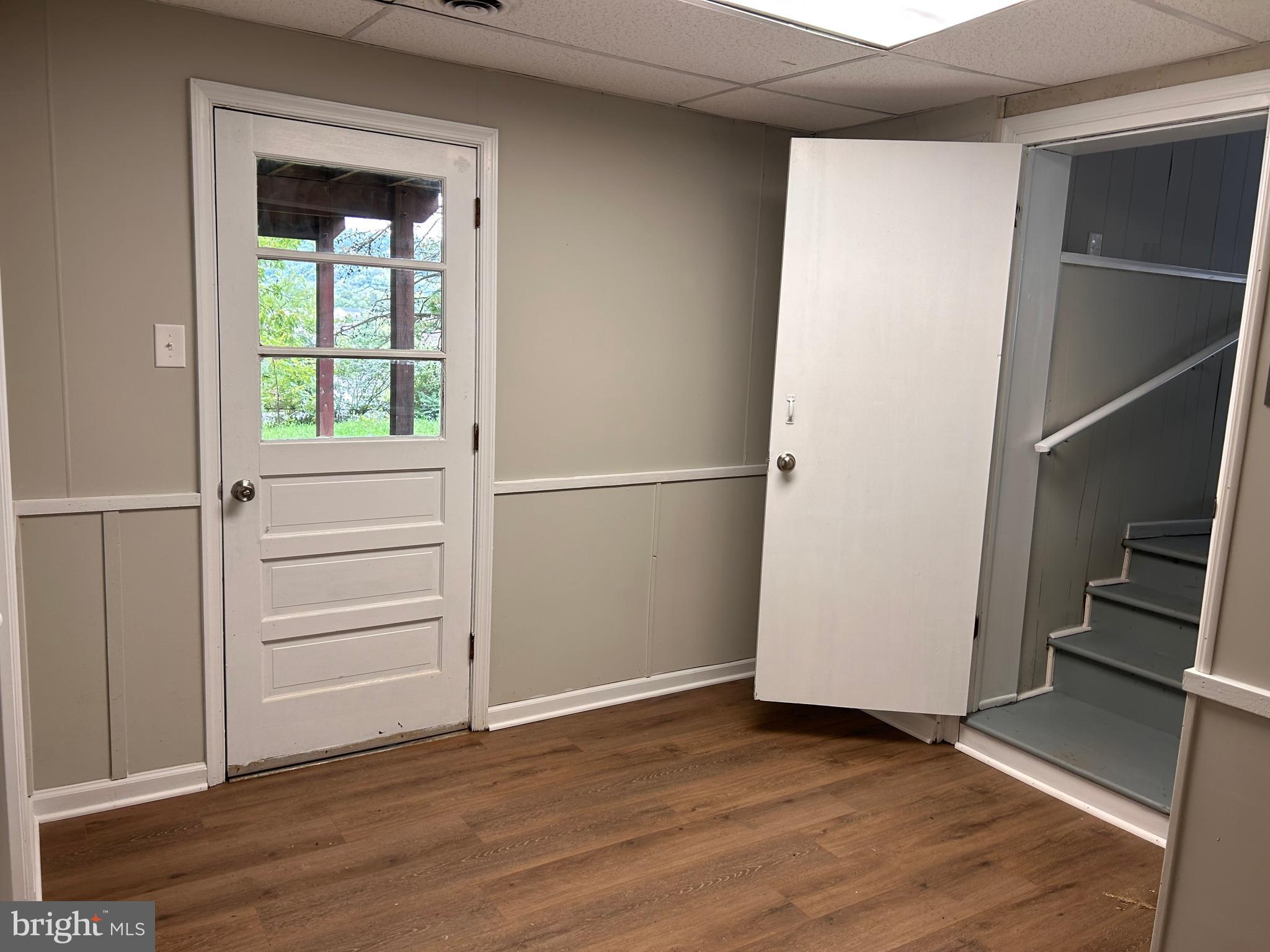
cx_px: 635
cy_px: 476
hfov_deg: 67.3
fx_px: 954
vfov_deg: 53.1
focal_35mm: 26
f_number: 1.5
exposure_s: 1/120
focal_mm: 5.7
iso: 64
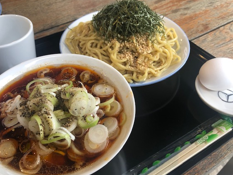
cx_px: 106
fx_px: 215
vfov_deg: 44.1
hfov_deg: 56.7
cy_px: 96
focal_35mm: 32
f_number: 1.8
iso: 40
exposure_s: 1/30
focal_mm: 3.99
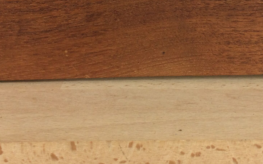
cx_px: 178
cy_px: -44
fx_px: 495
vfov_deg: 17.8
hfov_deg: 29.5
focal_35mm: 69
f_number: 2.2
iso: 64
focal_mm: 4.15
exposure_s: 1/100
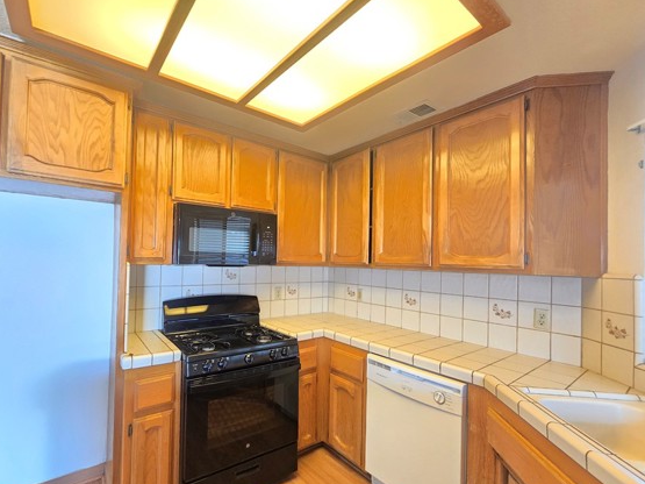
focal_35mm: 15
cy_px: 255
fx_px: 279
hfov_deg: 97.9
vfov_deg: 81.7
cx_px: 292
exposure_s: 1/60
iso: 500
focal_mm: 2.2
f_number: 2.2
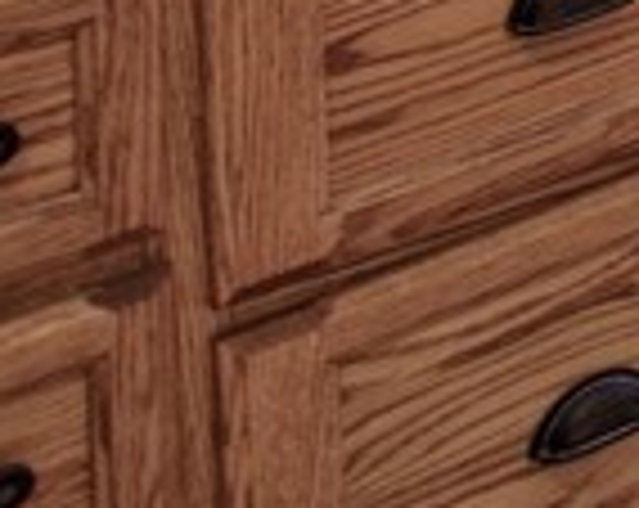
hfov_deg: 11.0
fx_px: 2038
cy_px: -955
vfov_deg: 10.6
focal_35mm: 108
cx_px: 1942
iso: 400
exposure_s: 1/25
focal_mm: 10
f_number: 3.5
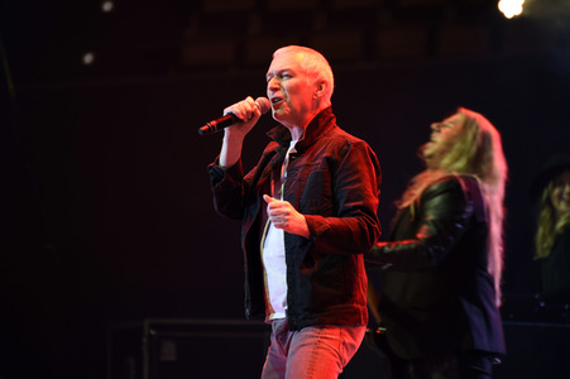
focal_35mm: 300
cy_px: 190
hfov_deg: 6.9
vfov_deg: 4.6
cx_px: 285
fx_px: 4746
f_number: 6.3
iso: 1250
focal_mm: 300
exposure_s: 1/60
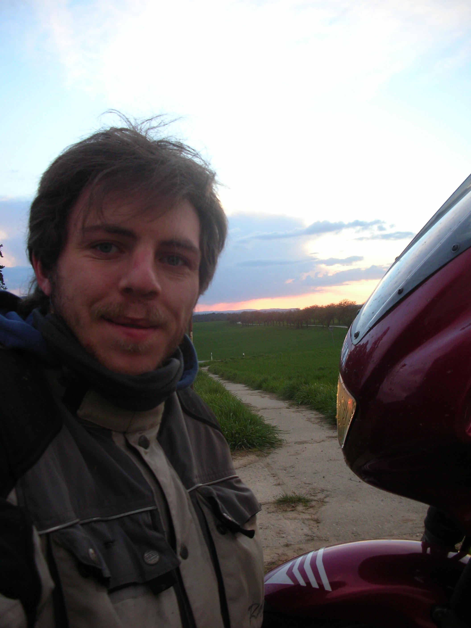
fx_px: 635
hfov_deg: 40.7
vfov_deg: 52.6
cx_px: 236
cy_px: 314
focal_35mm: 35
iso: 50
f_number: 3
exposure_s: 1/110
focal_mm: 5.8
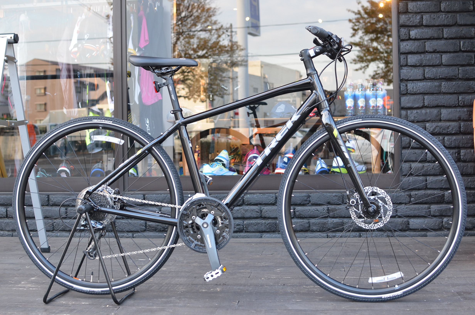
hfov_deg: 37.9
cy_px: 158
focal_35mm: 52
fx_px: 691
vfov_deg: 25.6
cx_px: 238
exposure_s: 1/80
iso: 400
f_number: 4.5
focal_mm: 35
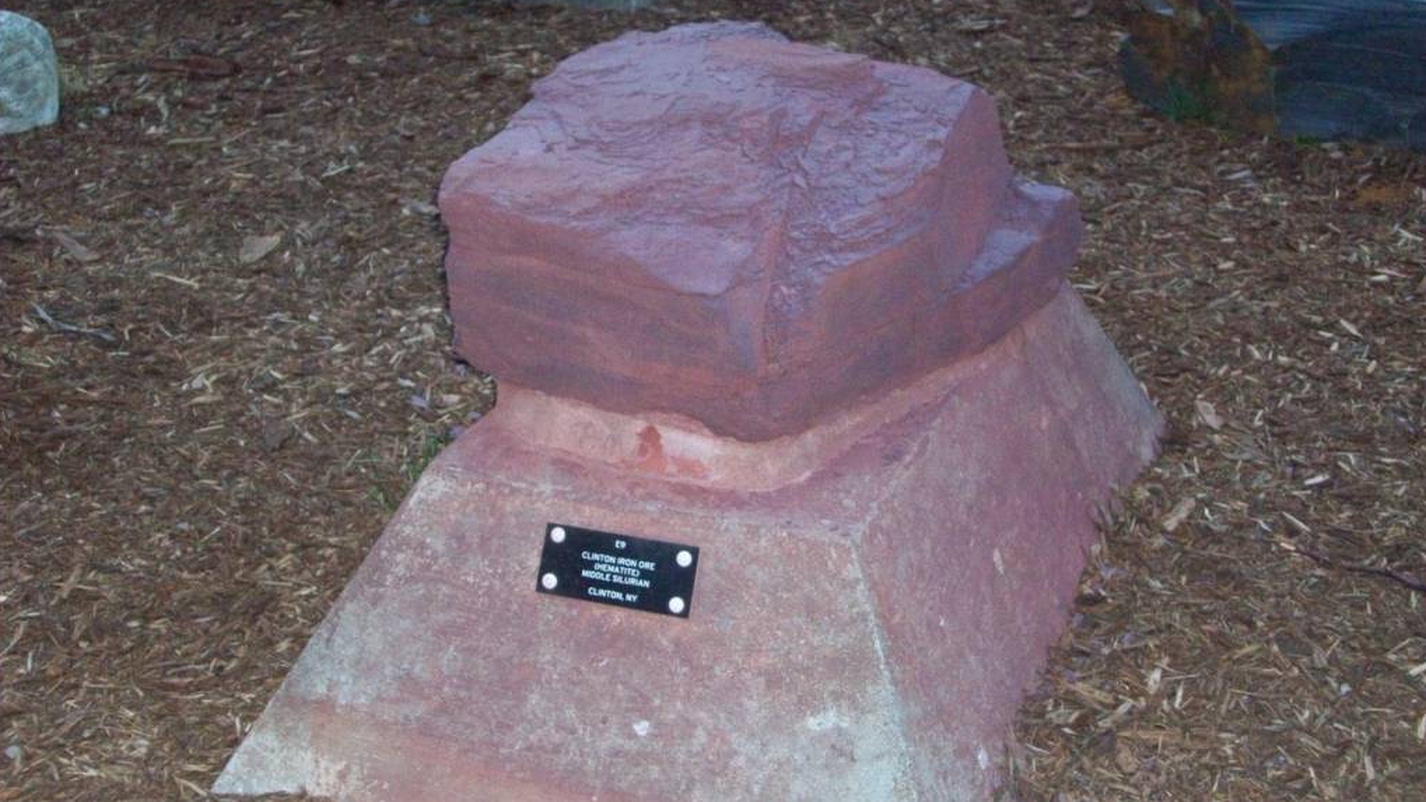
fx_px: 2193
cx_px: 714
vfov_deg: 20.7
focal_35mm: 58
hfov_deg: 36.0
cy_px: 434
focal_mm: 8.8
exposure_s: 1/70.6
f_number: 3.6
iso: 320
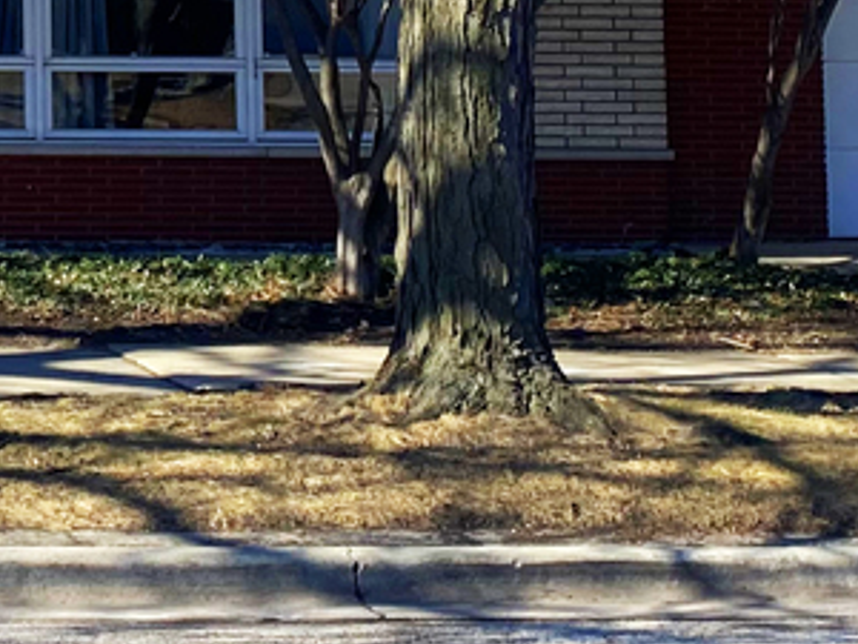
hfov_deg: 14.9
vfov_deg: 11.4
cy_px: -338
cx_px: -346
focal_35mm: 125
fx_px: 3098
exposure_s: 1/1927
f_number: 1.8
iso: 32
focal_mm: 4.25
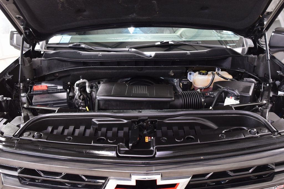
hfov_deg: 53.1
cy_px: 94
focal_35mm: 36
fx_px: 284
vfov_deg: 36.9
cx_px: 142
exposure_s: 1/15
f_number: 5
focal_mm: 24
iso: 1600
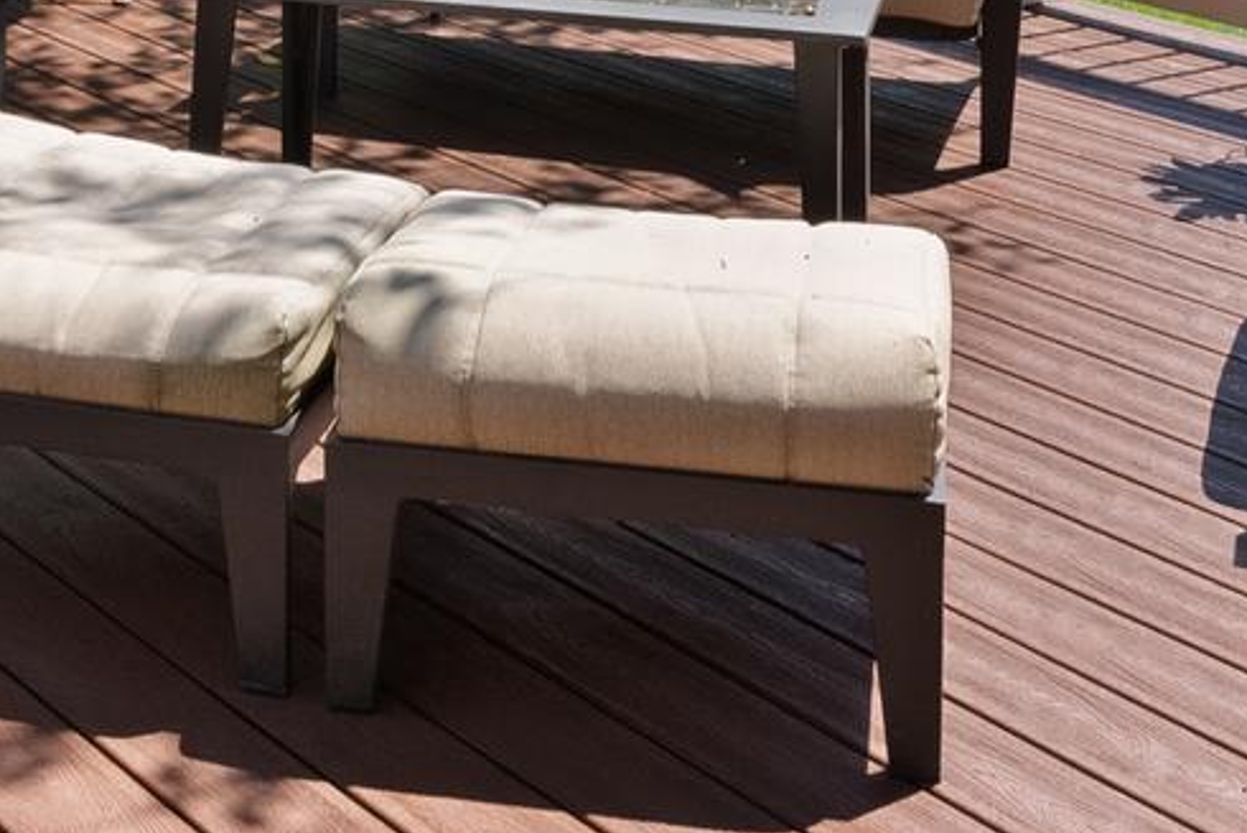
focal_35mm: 71
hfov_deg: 28.2
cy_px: -432
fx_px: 2460
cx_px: 364
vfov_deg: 17.2
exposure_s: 1/160
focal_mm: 17
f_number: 11
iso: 400
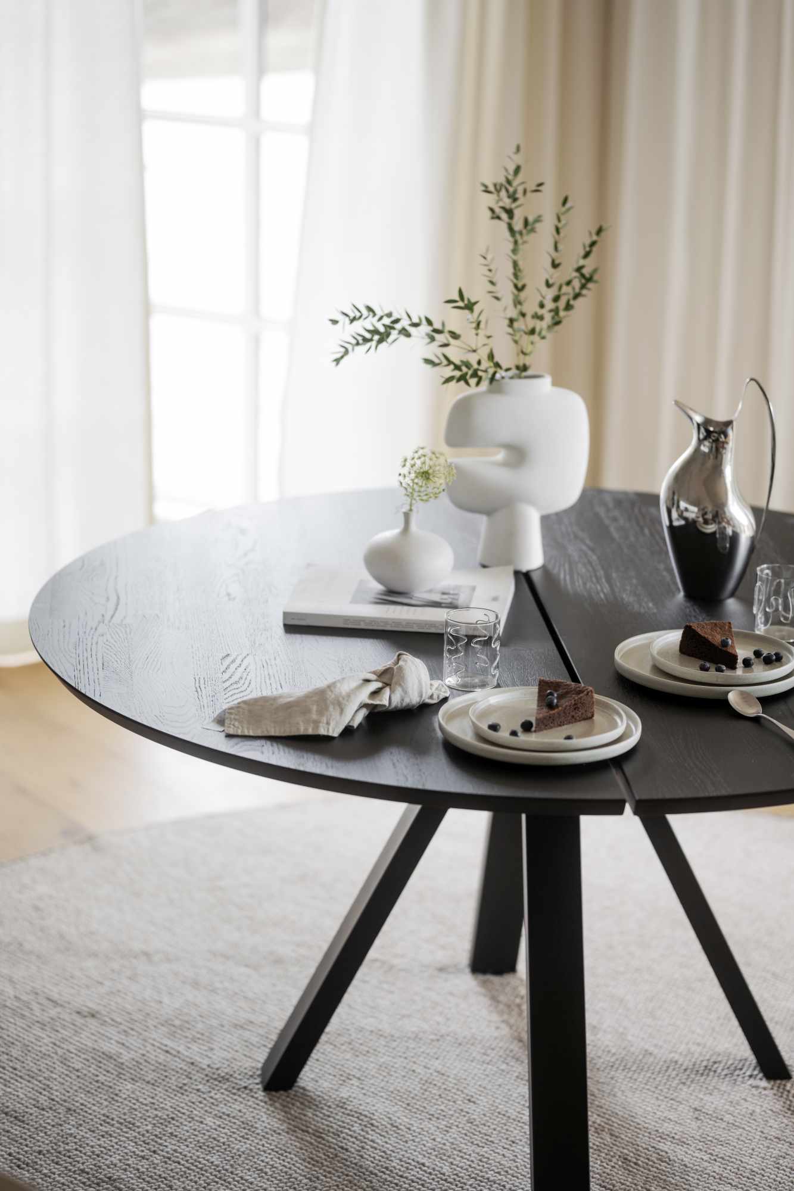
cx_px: 397
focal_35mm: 85
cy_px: 596
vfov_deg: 23.9
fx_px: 2812
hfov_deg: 16.1
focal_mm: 85
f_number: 1.8
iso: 125
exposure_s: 1/200
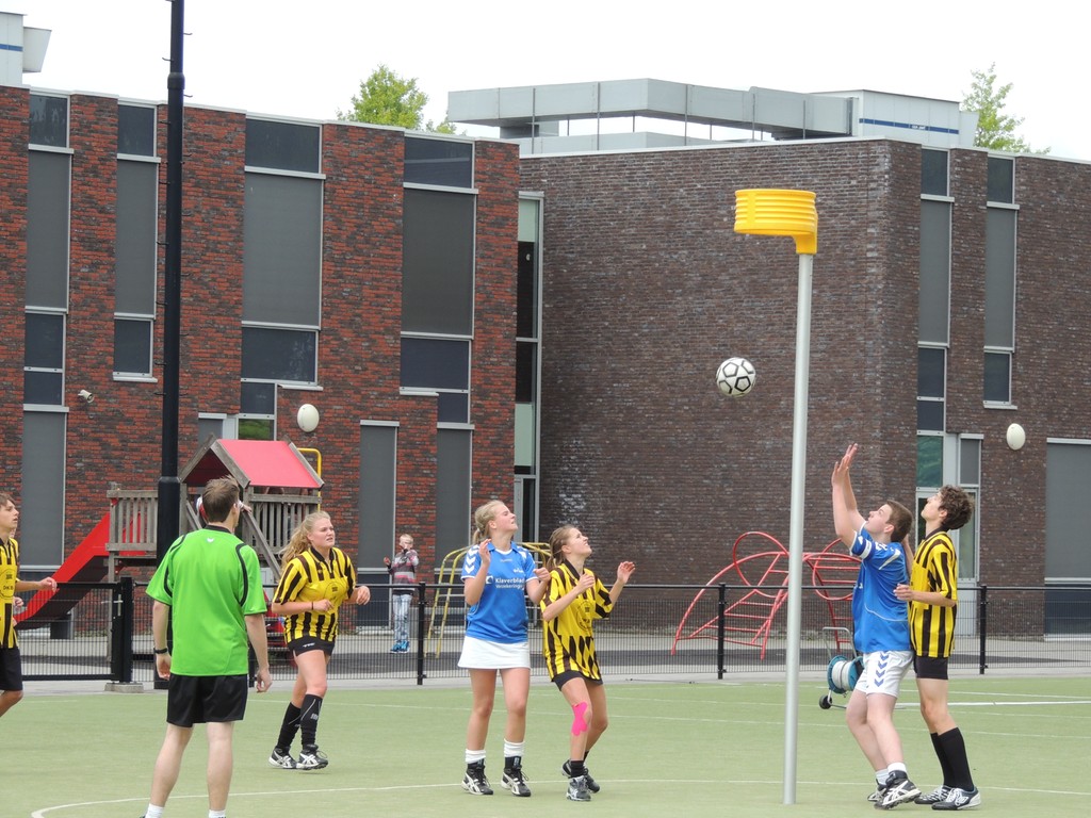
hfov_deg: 12.7
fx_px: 4885
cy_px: 409
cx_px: 546
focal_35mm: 155
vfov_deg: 9.6
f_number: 4.4
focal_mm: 27.6
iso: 160
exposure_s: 1/500
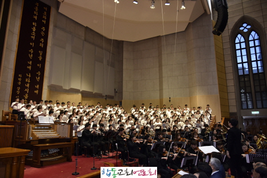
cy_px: 89
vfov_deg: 53.1
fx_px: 178
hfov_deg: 73.7
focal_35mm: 24
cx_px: 134
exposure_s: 1/200
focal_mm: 24
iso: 800
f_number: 4
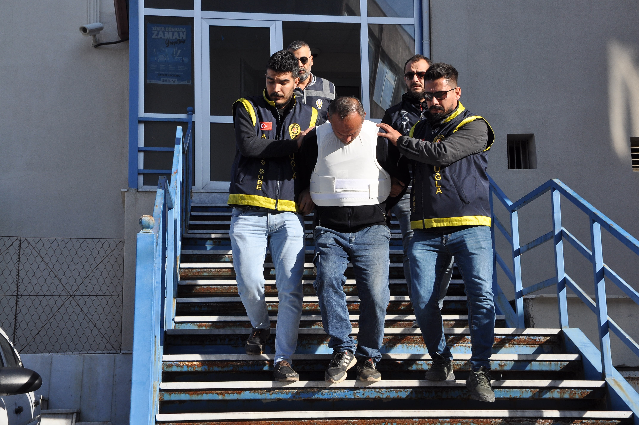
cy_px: 212
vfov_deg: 22.6
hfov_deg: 33.4
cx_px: 320
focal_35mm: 60
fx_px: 1064
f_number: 10
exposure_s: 1/400
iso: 250
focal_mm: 40
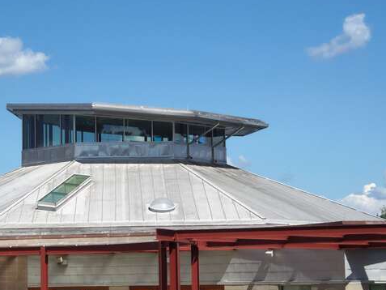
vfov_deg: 14.2
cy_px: 182
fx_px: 1160
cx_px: 161
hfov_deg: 18.9
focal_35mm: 104
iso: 64
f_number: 13.2
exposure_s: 1/60
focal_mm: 10.9
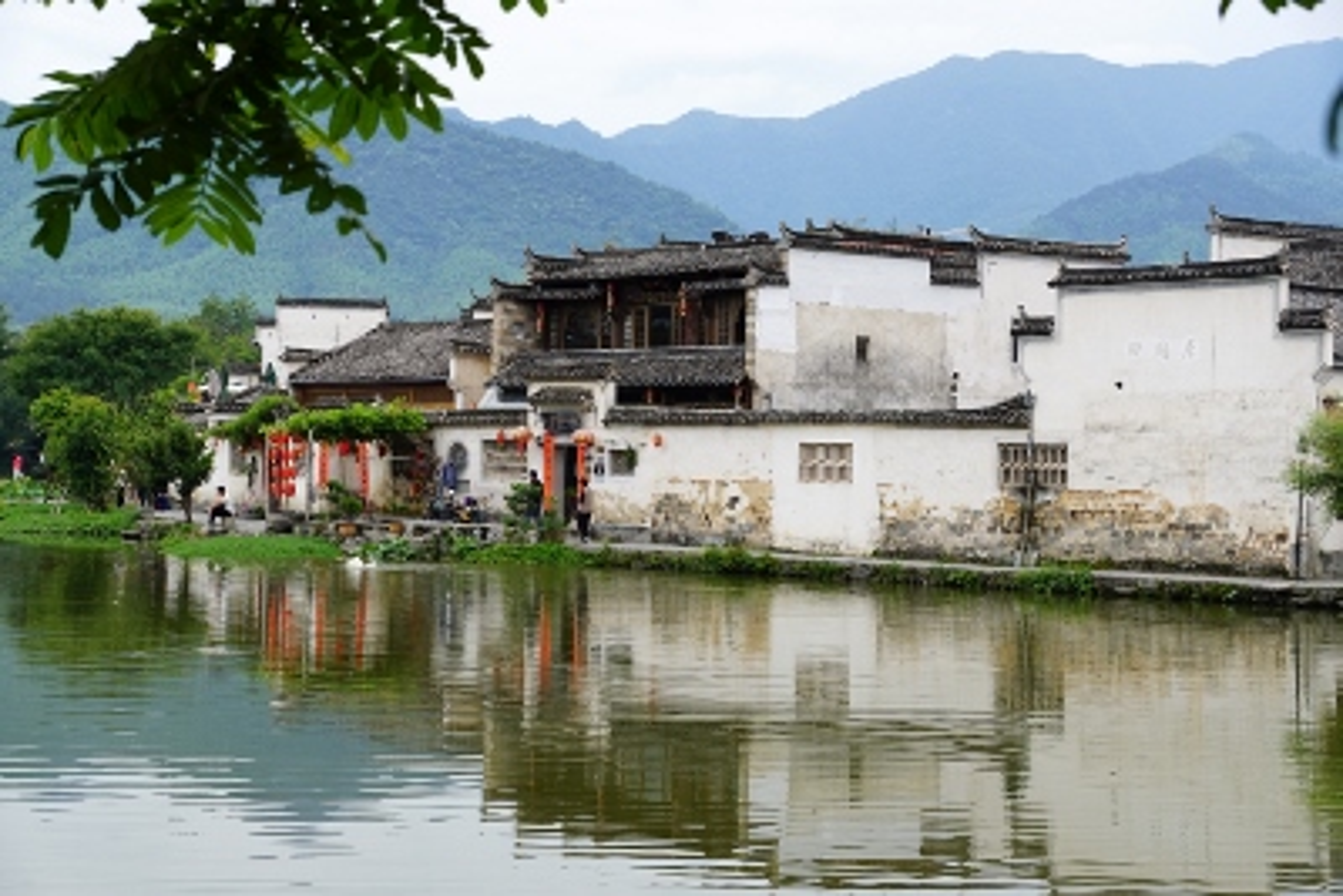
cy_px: 448
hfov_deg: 27.0
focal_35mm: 75
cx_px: 672
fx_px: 2799
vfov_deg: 18.2
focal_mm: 50
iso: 100
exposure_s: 1/125
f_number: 8
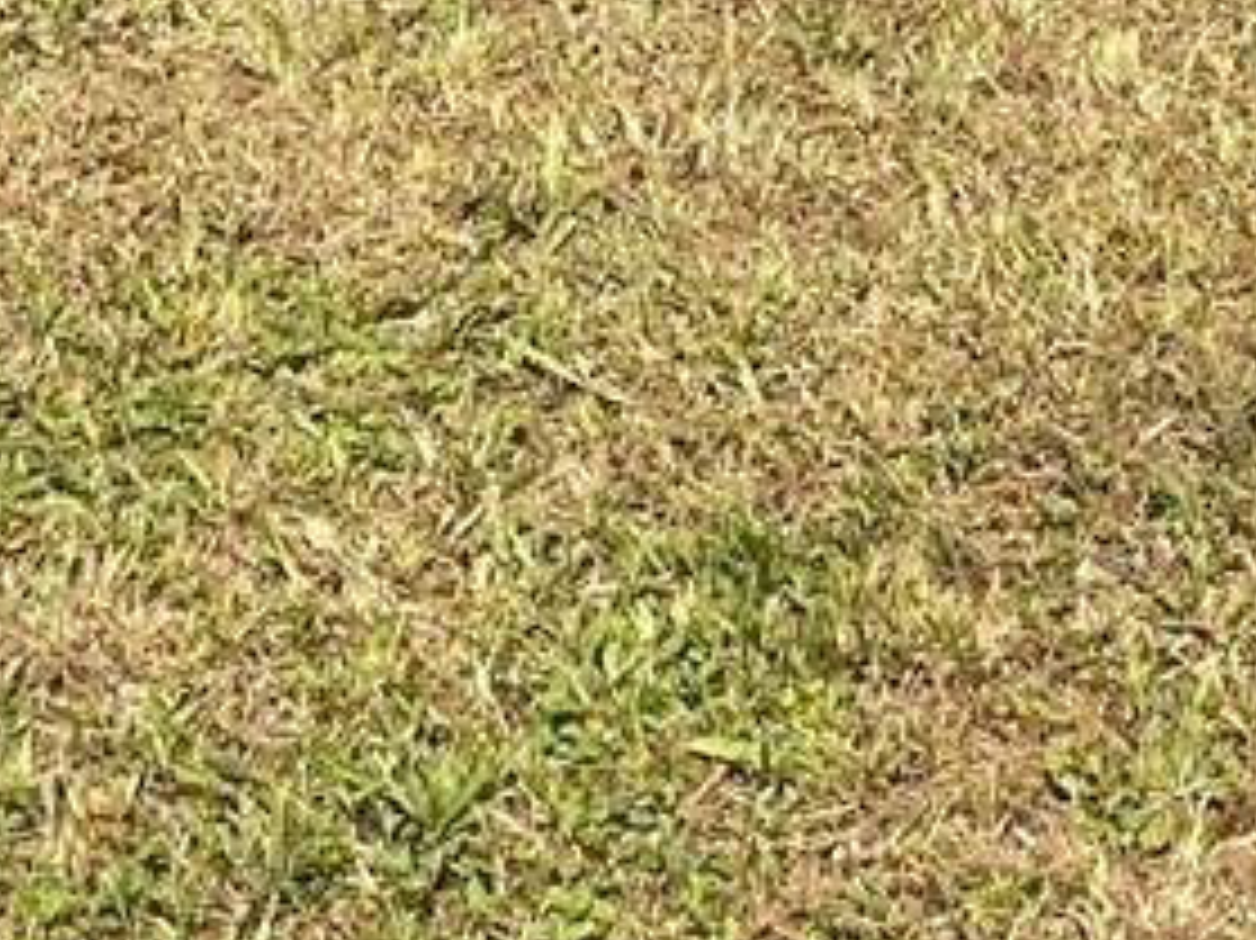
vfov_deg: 8.7
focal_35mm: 149
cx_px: 1598
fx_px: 5404
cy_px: -1628
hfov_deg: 12.9
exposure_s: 1/3497
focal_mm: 4.25
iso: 32
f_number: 1.8
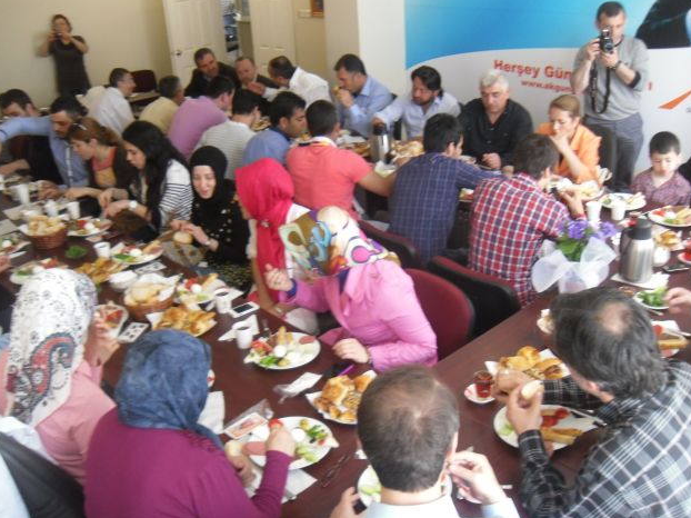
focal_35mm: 35
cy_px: 256
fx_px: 698
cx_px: 349
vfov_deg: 40.7
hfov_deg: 52.6
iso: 200
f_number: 2.8
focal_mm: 6
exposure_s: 1/45
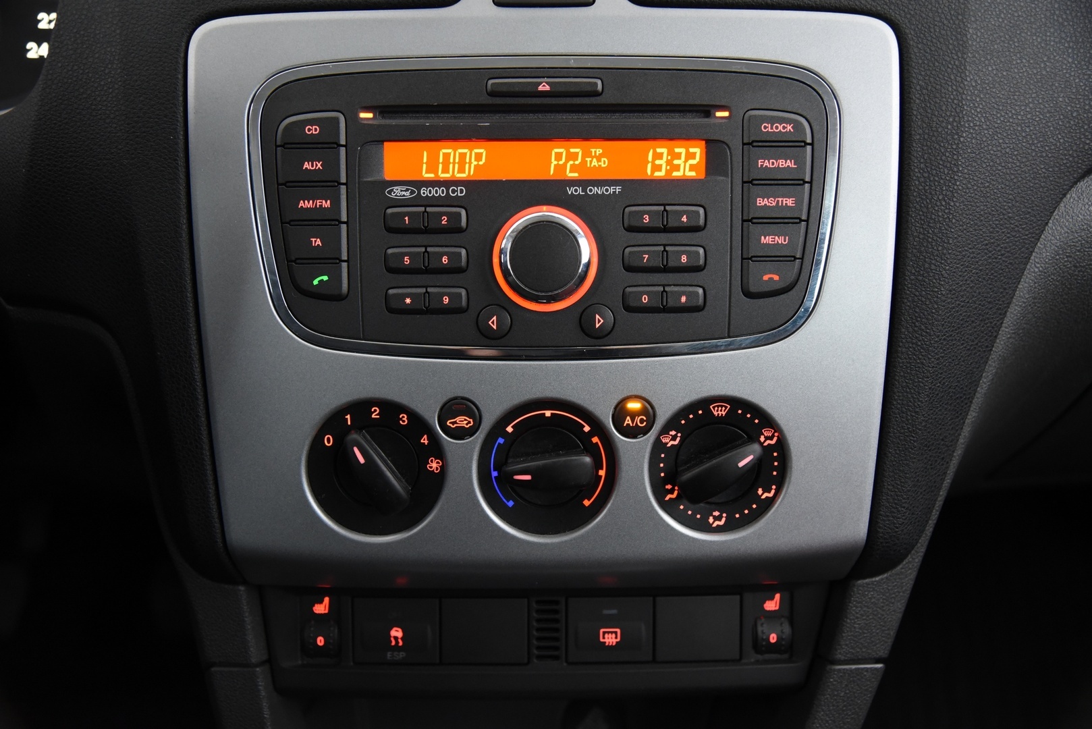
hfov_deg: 50.7
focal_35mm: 38
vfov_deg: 35.1
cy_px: 364
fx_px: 1153
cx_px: 546
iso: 4000
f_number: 4
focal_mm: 38
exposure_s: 1/25
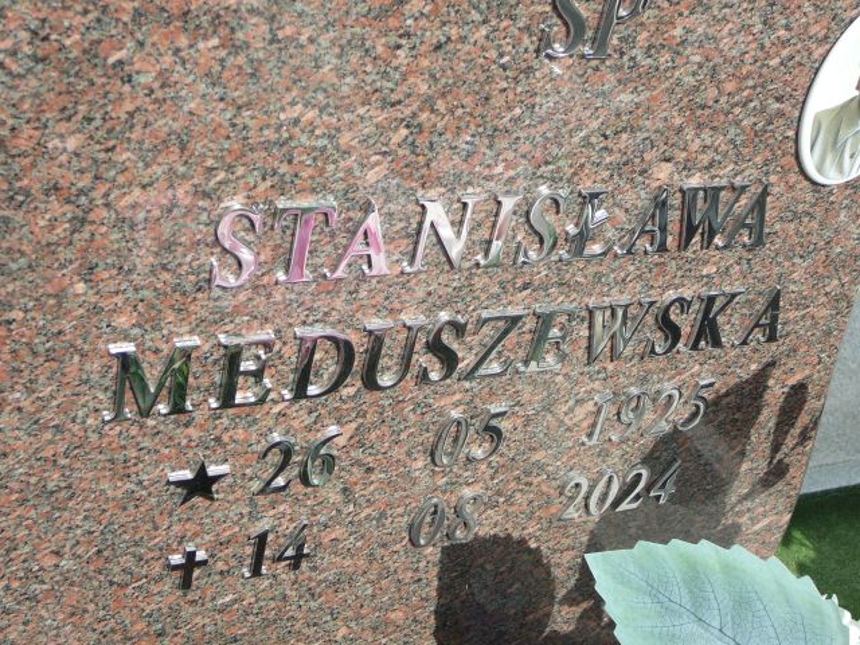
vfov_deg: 28.0
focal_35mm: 52
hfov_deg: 36.8
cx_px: 430
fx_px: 1292
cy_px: 322
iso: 80
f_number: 3.4
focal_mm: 7.8
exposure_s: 1/800
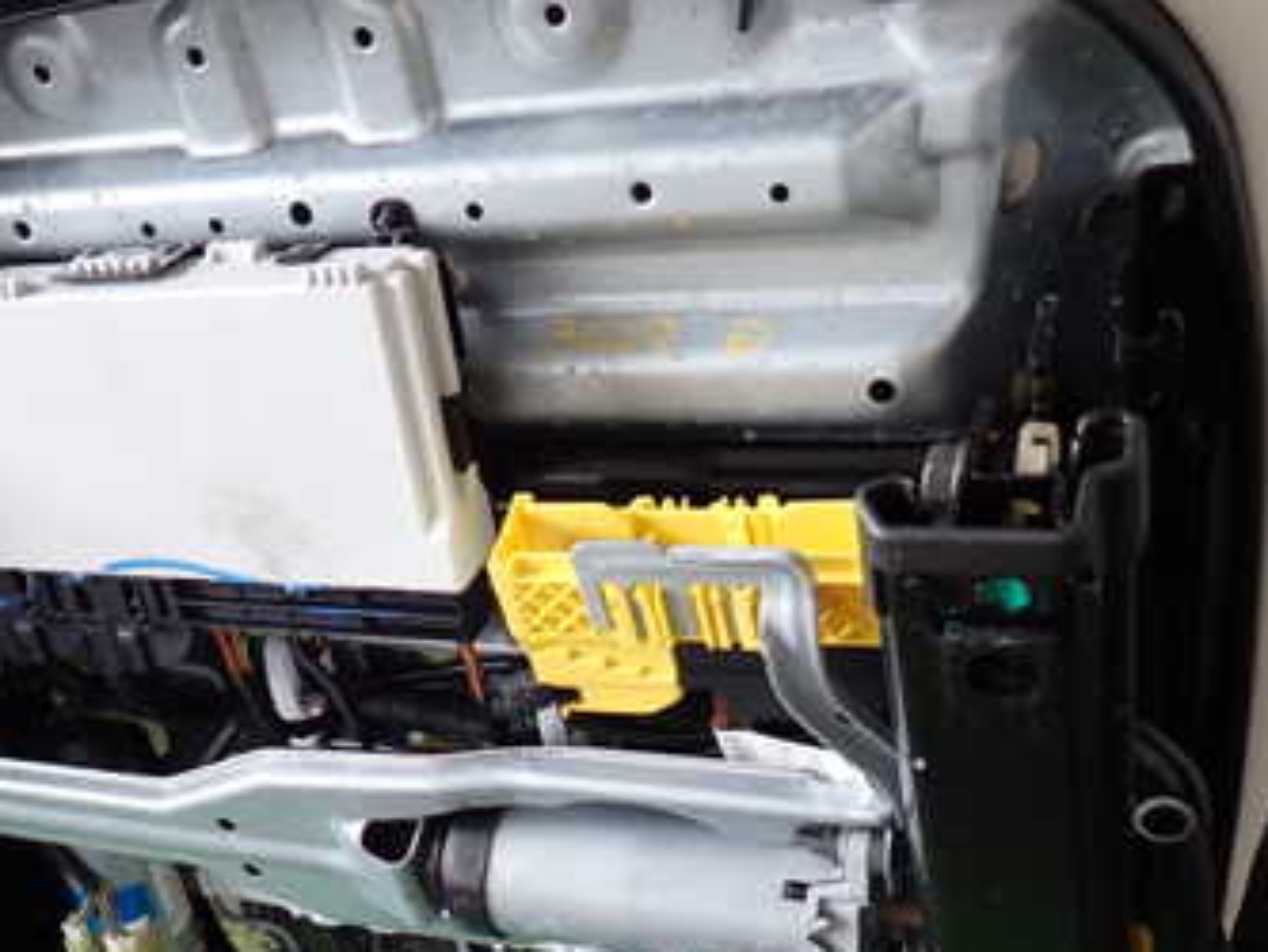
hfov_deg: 41.3
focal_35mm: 45
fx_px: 1649
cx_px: 377
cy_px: 670
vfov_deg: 31.8
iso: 125
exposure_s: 1/60
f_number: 2
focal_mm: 4.5
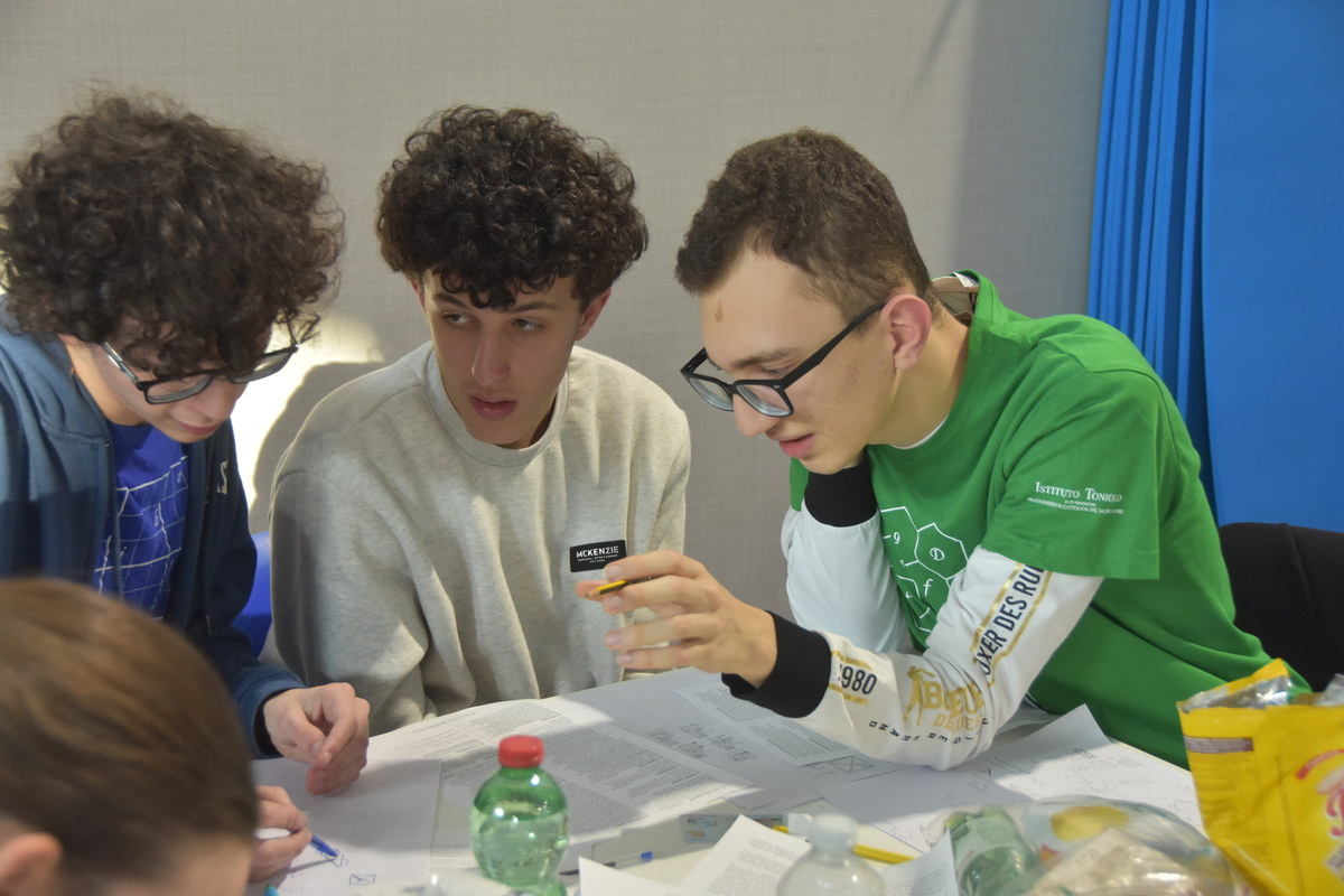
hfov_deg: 30.5
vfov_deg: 20.6
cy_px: 448
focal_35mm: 66
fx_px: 2464
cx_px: 672
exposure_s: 1/60
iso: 900
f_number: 4.5
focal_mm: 44
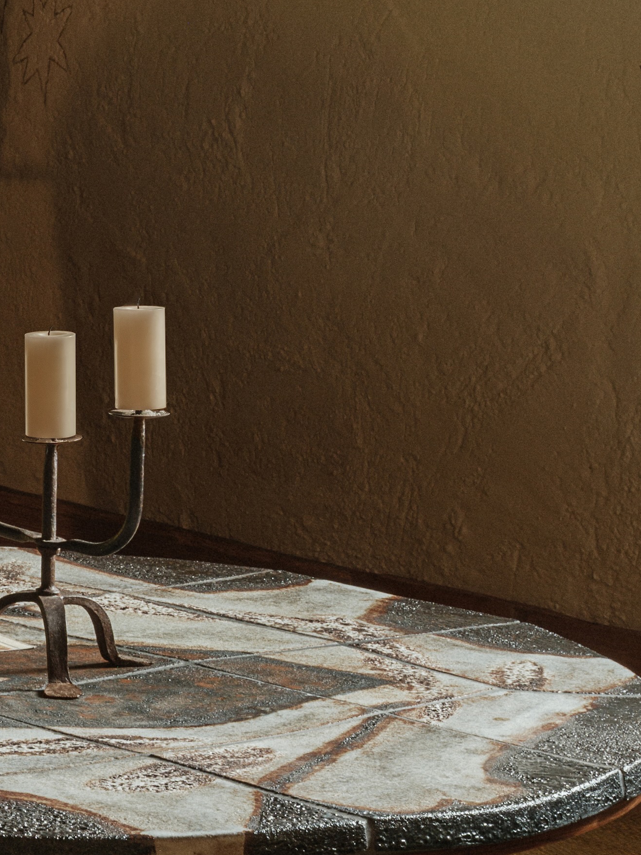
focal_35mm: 141
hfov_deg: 9.9
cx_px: -523
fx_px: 3481
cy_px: 338
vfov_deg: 14.0
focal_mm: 46.5
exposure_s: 3.7
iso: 250
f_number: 22
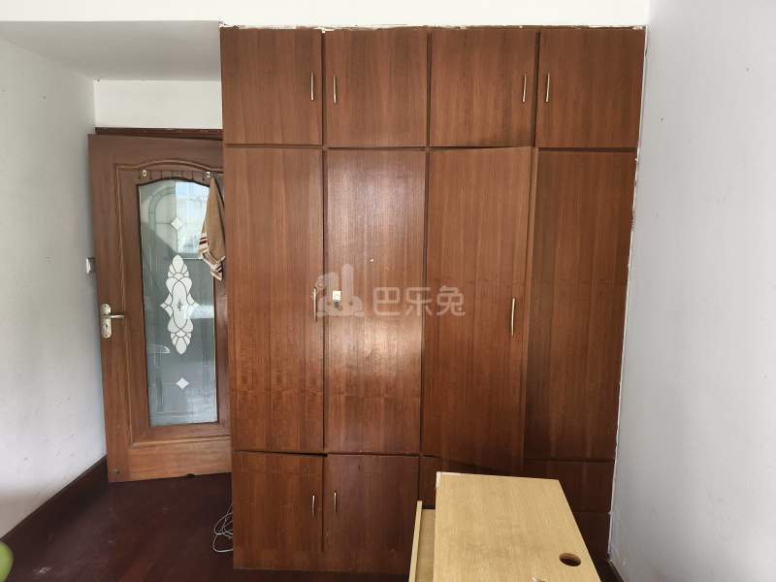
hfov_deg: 73.9
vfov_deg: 58.9
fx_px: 516
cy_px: 291
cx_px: 388
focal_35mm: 23
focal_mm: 8.67
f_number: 1.75
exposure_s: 1/100
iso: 595
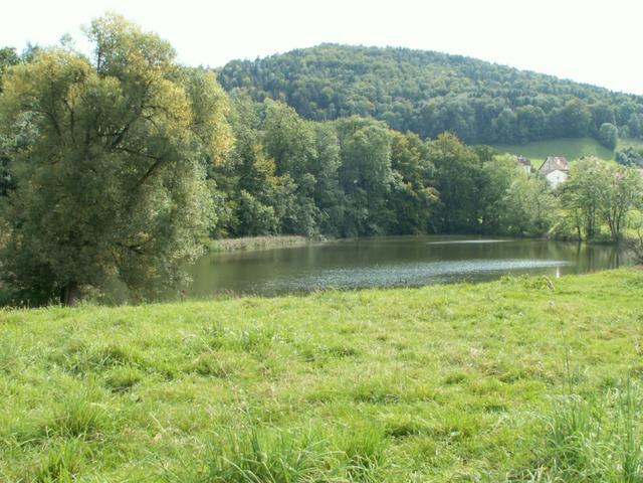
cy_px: 242
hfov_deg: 52.6
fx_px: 650
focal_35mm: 35
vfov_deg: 40.7
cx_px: 322
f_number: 5
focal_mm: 5.86
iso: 50
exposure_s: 1/100
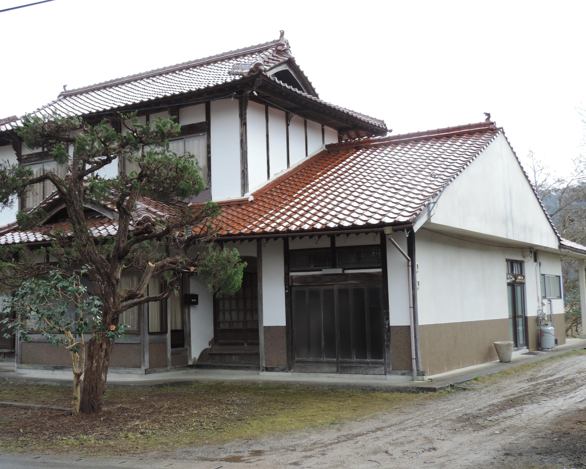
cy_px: 226
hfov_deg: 39.4
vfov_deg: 32.1
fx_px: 815
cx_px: 234
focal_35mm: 47
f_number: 3.3
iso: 80
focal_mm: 7.1
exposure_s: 1/200
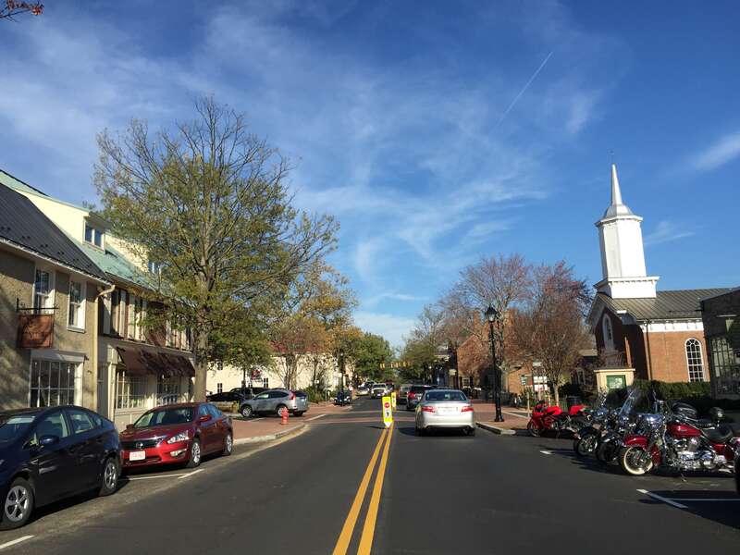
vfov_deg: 48.2
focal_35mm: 29
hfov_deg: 61.7
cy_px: 278
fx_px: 620
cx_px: 370
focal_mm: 4.15
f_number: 2.2
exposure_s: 1/1799
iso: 32
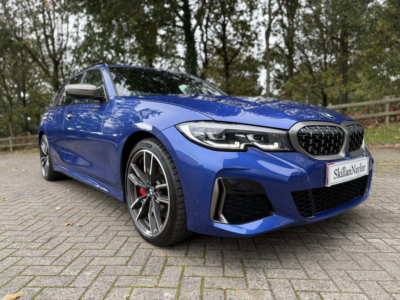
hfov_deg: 71.6
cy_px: 150
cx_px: 200
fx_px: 277
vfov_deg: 56.8
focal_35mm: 24
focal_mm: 6.76
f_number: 1.78
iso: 100
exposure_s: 1/344
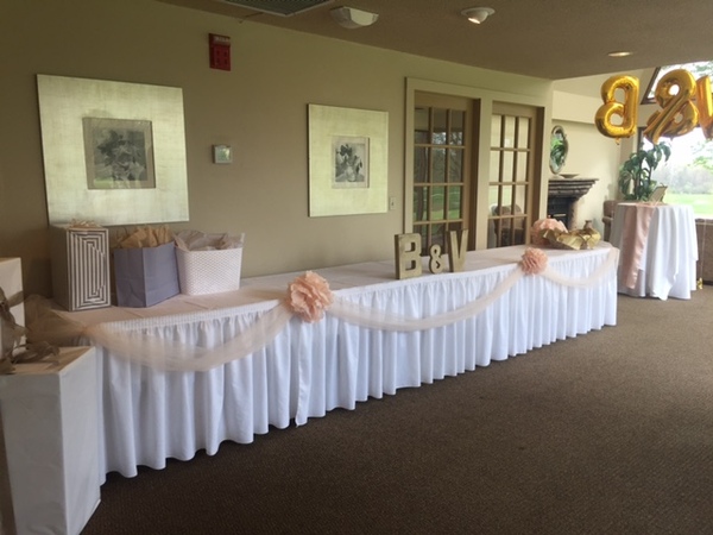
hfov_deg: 61.7
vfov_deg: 48.2
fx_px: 597
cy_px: 268
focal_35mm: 29
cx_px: 356
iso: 40
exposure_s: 1/120
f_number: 2.2
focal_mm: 4.15
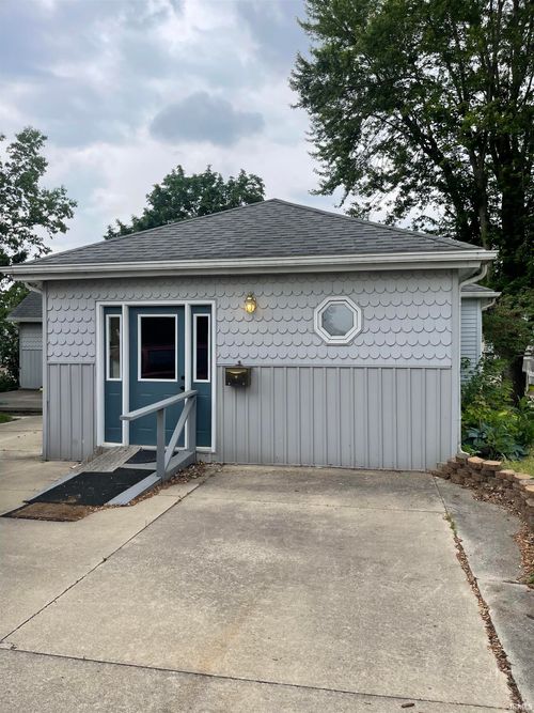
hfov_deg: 54.9
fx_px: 514
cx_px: 267
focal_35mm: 25
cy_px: 356
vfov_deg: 69.4
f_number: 1.6
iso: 32
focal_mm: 5.1
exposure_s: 1/1513
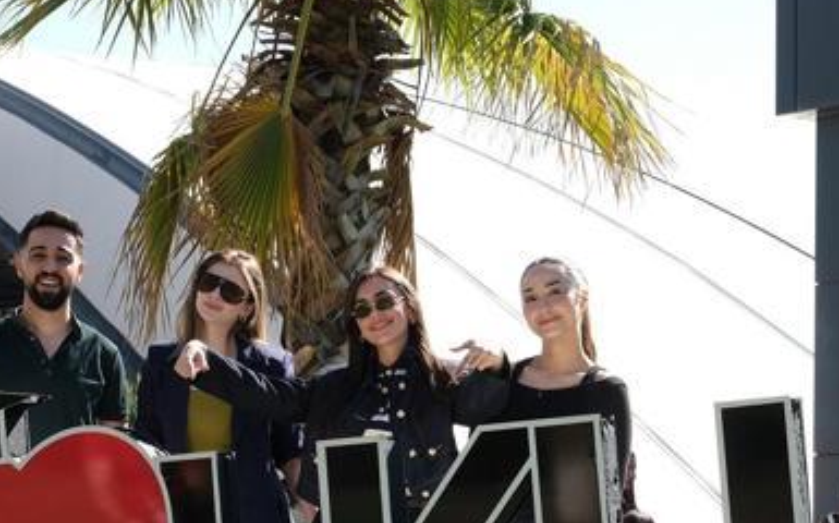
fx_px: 2331
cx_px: 329
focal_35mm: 102
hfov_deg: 20.4
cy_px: 496
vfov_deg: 12.7
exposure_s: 1/125
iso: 160
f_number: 8
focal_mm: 33
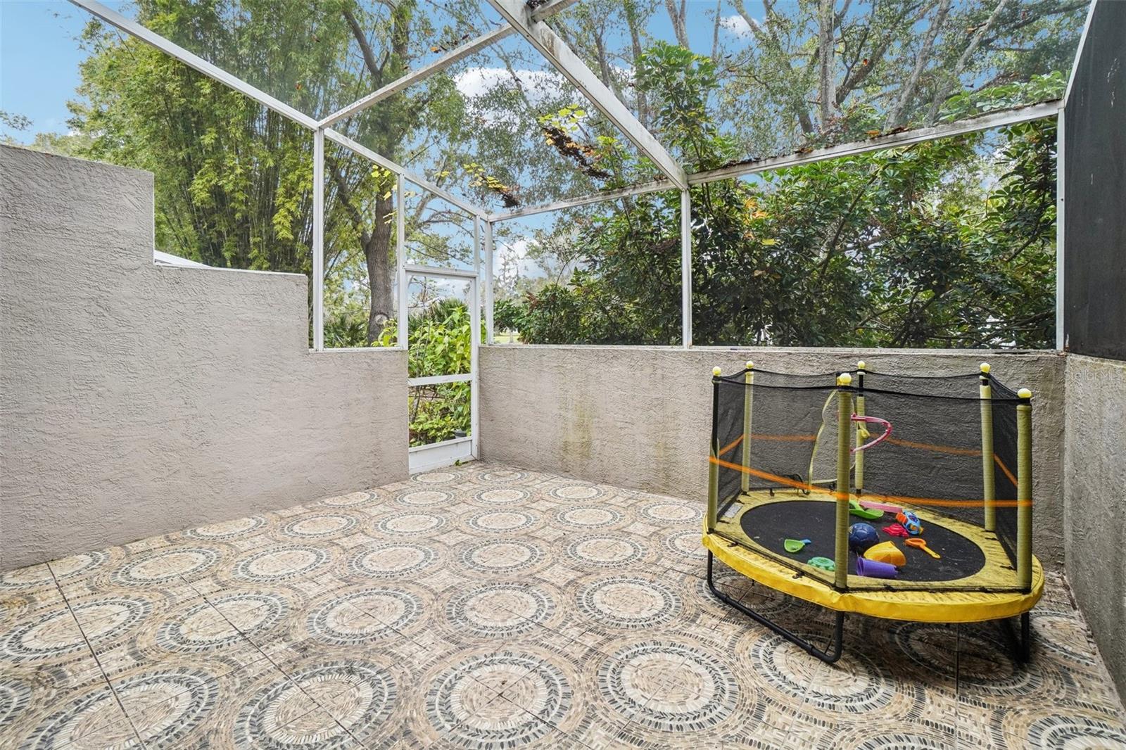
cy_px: 375
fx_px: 469
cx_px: 563
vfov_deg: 77.3
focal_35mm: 15
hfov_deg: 100.4
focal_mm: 10
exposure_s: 1/40
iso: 400
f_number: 8
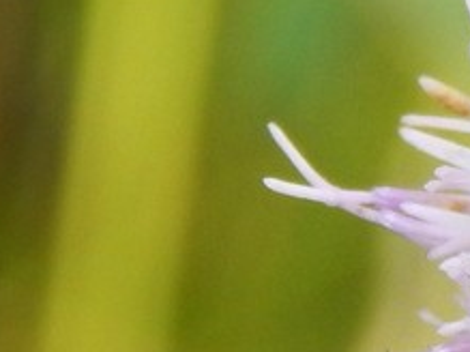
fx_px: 5699
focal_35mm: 420
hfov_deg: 4.7
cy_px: 210
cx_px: 805
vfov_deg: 3.5
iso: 125
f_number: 4.6
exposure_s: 1/250
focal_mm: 20.5
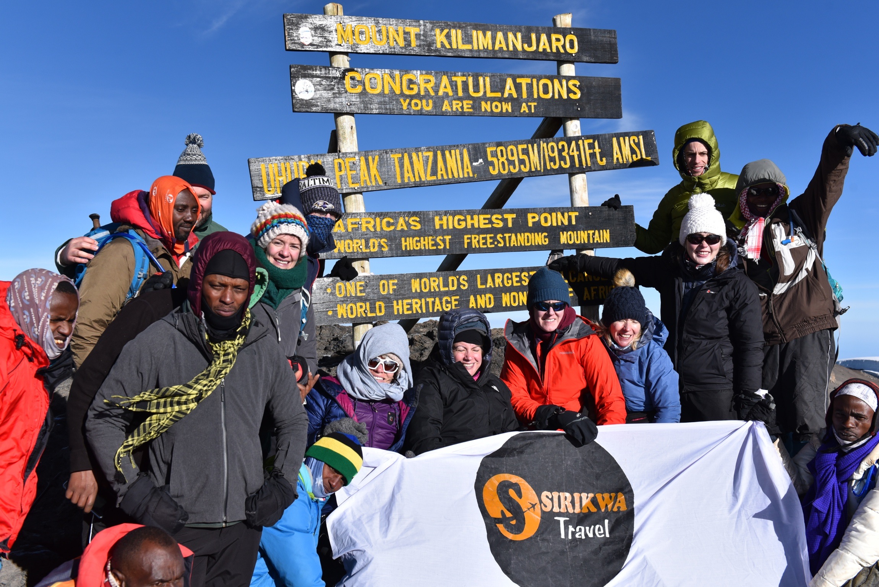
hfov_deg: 50.7
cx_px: 440
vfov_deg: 35.1
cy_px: 294
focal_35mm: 38
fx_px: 928
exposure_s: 1/2000
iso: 400
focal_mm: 38
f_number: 8
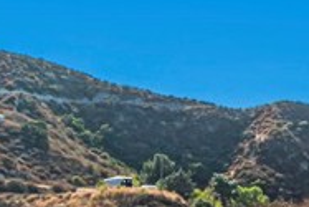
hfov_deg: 15.6
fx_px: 988
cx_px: 534
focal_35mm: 115
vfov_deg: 11.7
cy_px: 249
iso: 100
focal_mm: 14
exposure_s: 1/200
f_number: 8
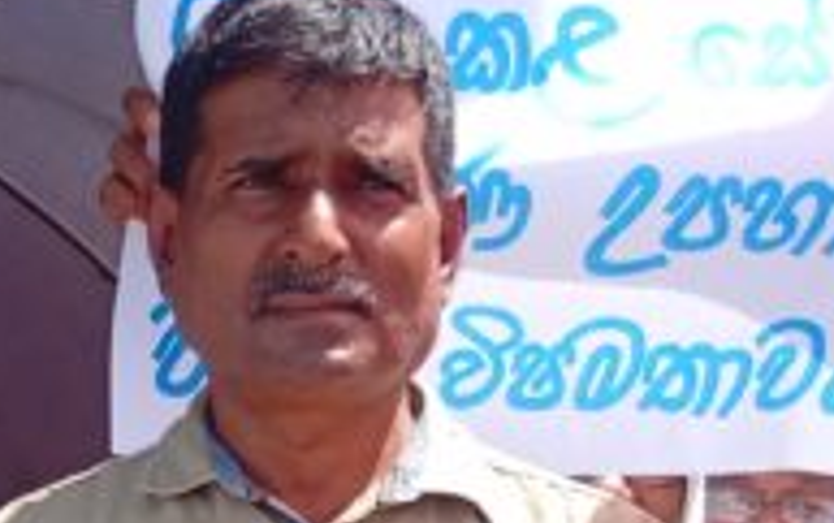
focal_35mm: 114
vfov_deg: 11.1
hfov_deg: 18.1
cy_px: 782
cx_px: 181
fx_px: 2593
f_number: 1.8
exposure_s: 1/531
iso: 50
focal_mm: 3.84
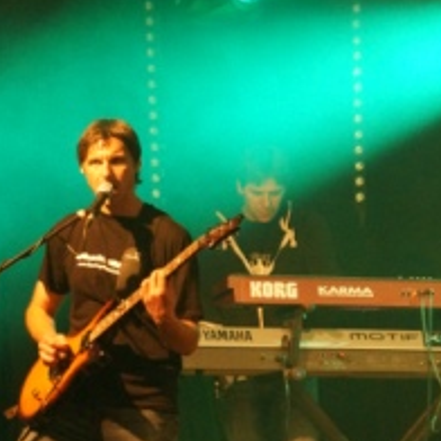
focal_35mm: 378
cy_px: 241
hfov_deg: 4.6
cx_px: 288
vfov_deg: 4.6
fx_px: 5448
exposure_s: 1/15
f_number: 5.6
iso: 3200
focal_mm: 130
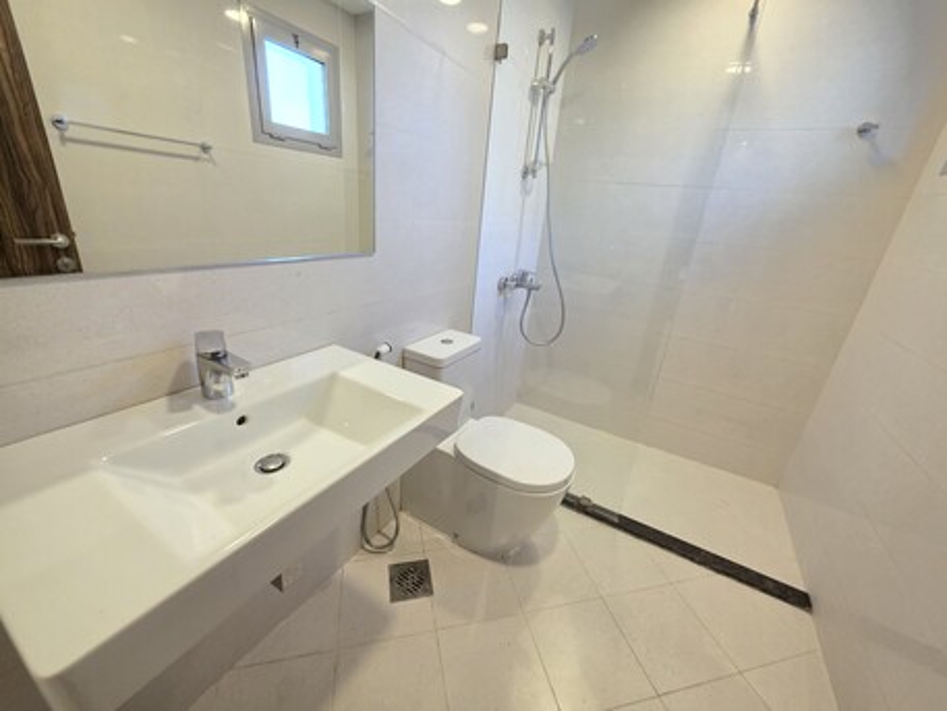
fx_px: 356
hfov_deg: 106.2
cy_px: 356
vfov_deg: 89.9
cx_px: 474
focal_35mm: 13
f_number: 1.9
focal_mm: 2.2
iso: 320
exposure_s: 1/50
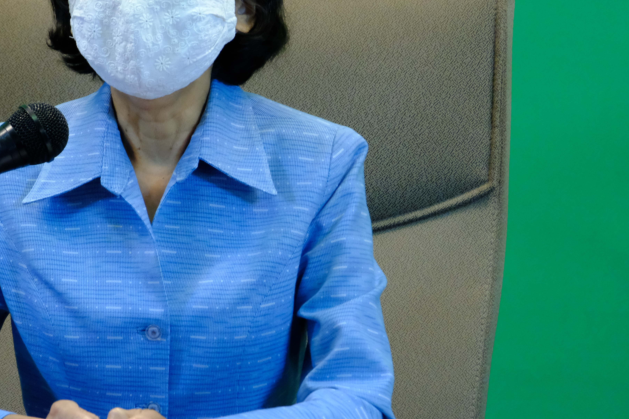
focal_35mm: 478
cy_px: 106
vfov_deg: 2.9
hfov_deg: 4.3
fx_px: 8350
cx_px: 147
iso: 5000
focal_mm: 192.9
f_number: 6.4
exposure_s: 1/250
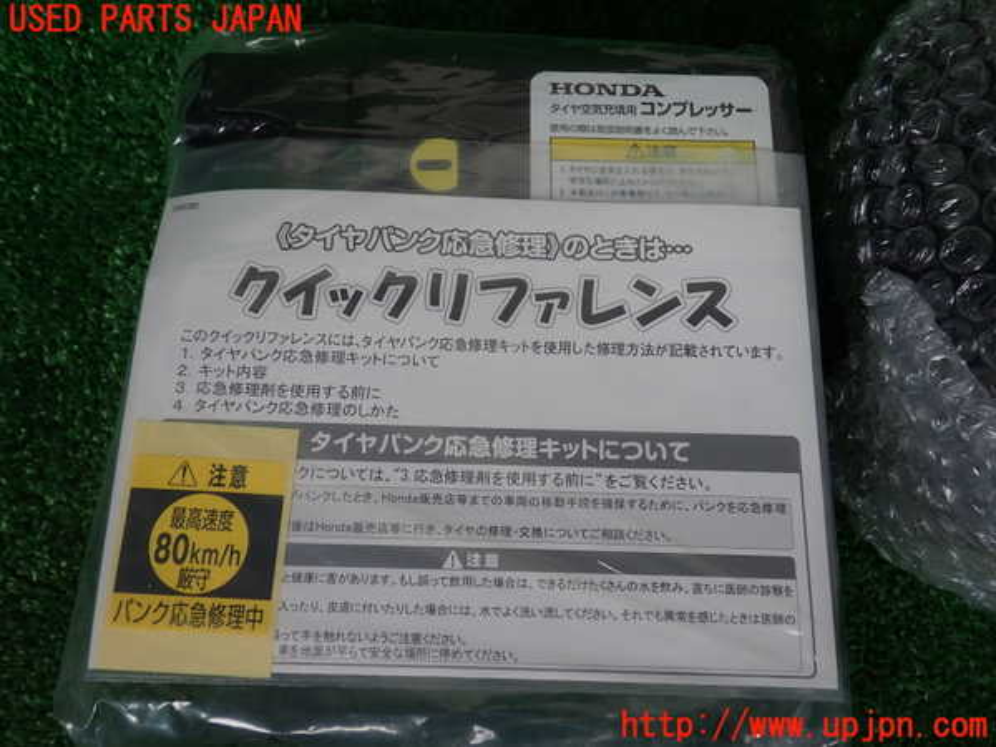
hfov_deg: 60.0
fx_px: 863
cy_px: 374
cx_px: 498
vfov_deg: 46.8
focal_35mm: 30
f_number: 2.3
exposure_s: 1/125
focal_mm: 5.4
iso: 160
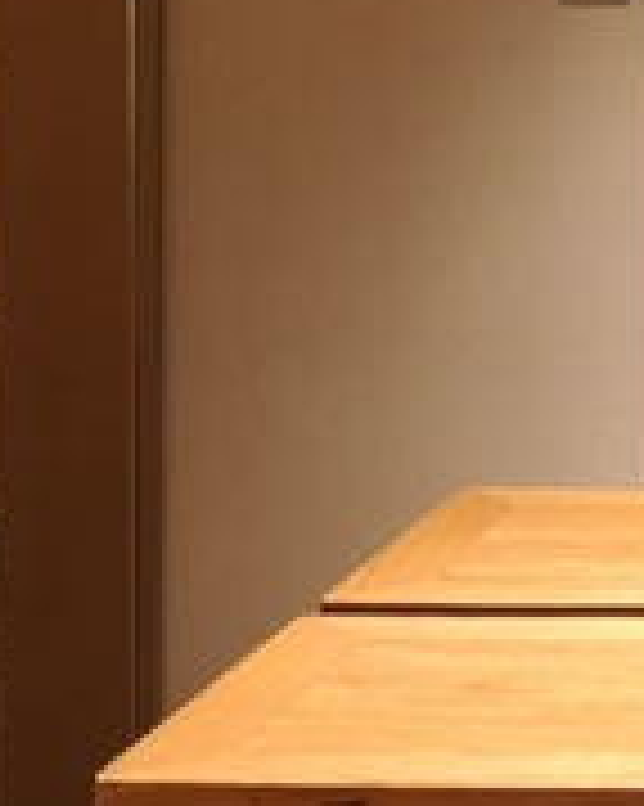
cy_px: -86
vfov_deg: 15.8
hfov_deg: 12.2
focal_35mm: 118
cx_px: 1058
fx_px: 2814
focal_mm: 3.95
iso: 250
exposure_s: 1/30
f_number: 1.8
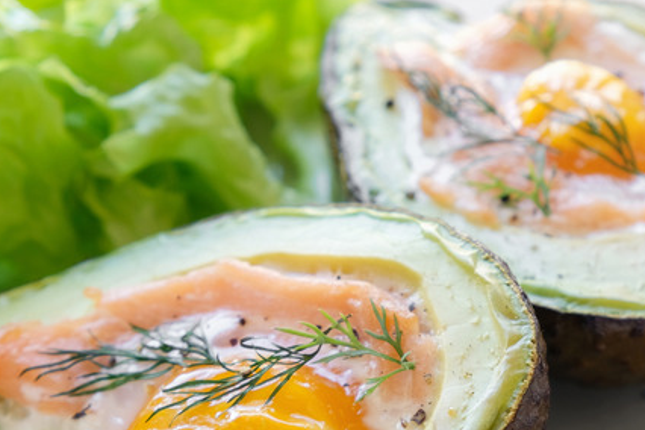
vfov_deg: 9.9
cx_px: 459
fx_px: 2490
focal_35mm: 139
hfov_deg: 14.7
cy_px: 304
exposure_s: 1/30
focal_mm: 50.5
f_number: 5.6
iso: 400
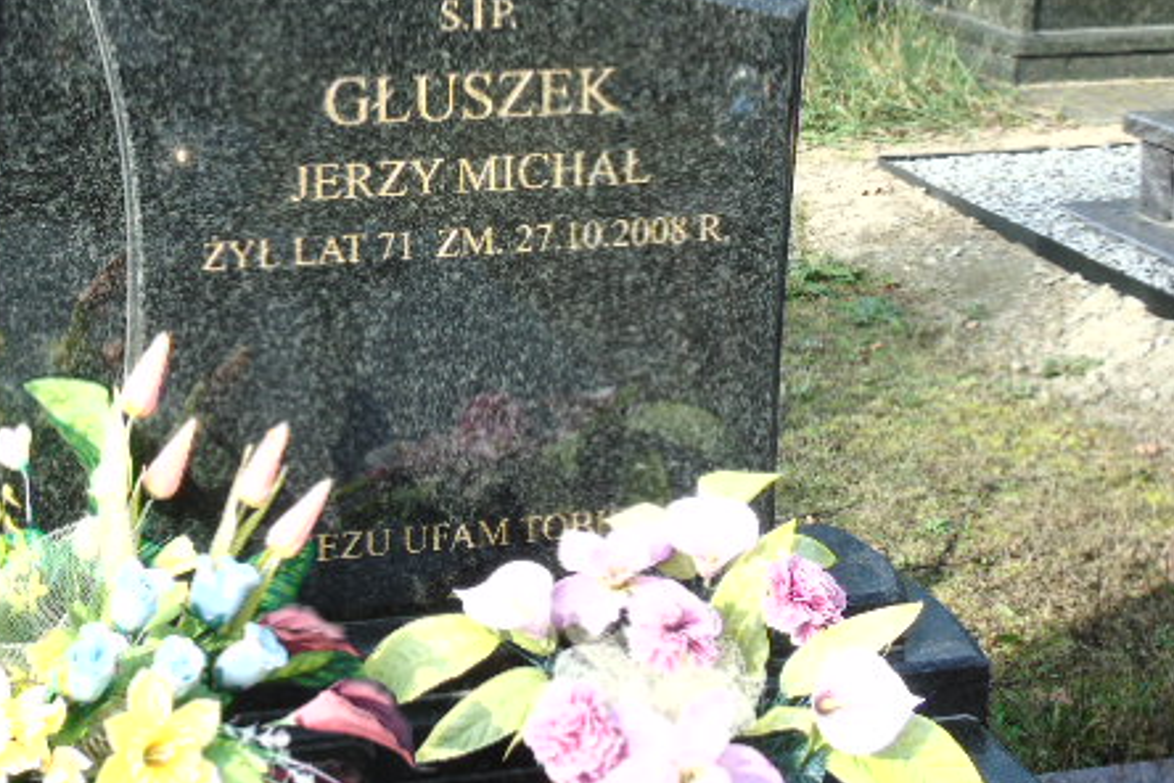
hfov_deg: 29.2
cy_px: 238
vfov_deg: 19.6
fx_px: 2250
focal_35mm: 69
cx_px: 471
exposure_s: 1/200
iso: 80
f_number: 4.1
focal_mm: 8.2
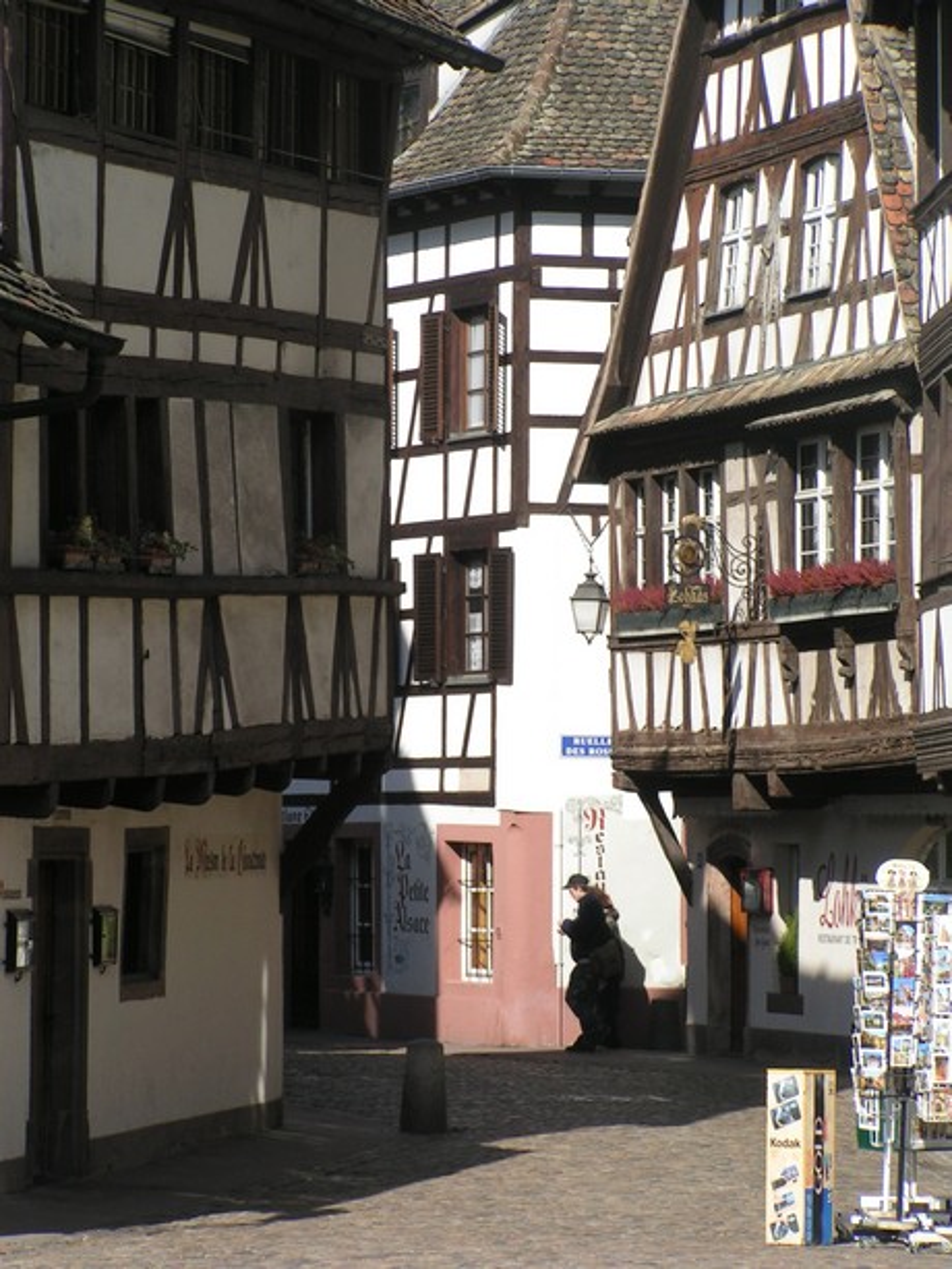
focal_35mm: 164
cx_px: 476
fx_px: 6012
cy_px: 634
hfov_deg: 9.1
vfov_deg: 12.0
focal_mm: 25.1
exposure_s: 1/400
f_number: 5.6
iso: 50
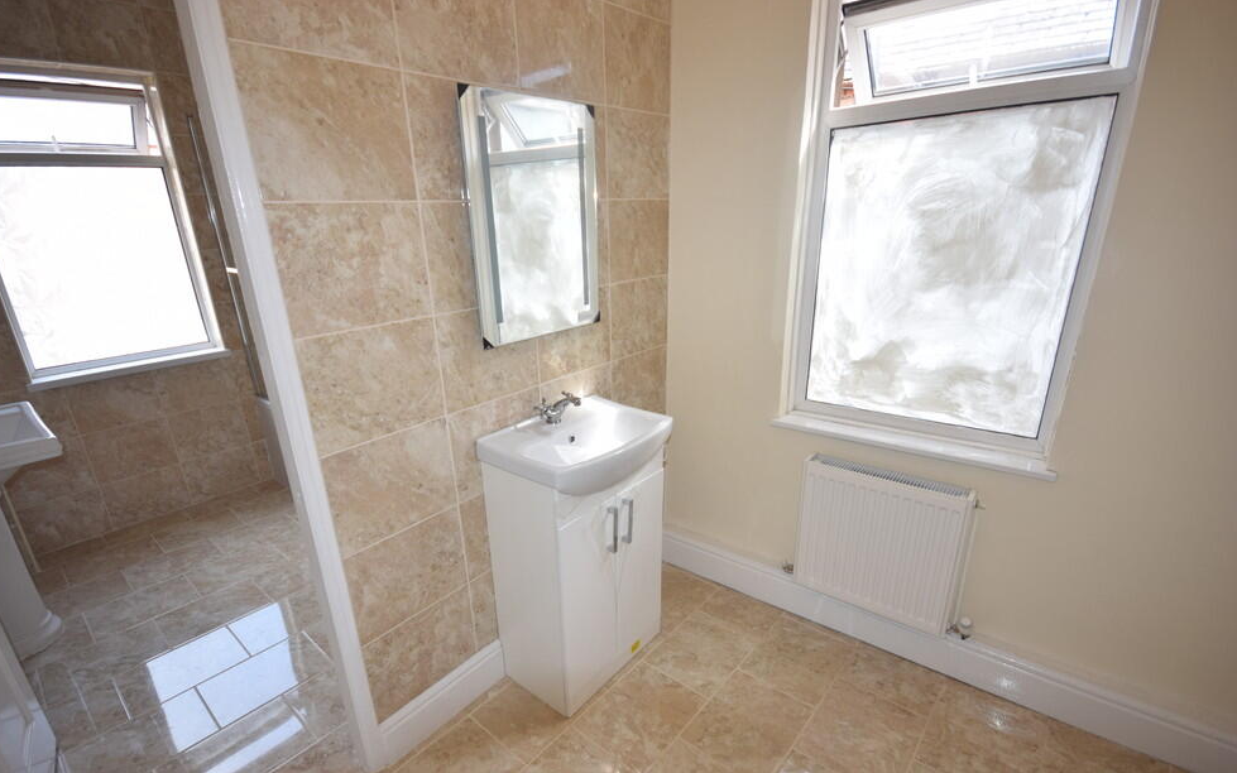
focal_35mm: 16
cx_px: 591
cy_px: 428
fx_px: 539
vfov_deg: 71.1
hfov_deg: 97.8
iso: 400
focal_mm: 10
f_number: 5.6
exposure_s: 1/125
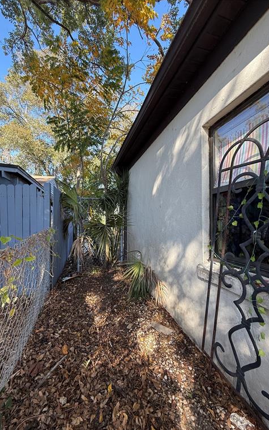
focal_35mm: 15
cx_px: 131
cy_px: 216
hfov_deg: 74.8
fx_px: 176
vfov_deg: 101.5
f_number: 2.2
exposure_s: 1/169
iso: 50
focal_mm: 2.22
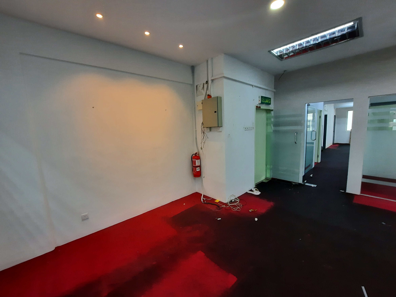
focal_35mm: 13
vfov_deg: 89.9
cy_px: 148
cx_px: 198
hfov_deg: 106.2
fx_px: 149
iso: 160
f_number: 2.2
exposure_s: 1/50
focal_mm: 1.74
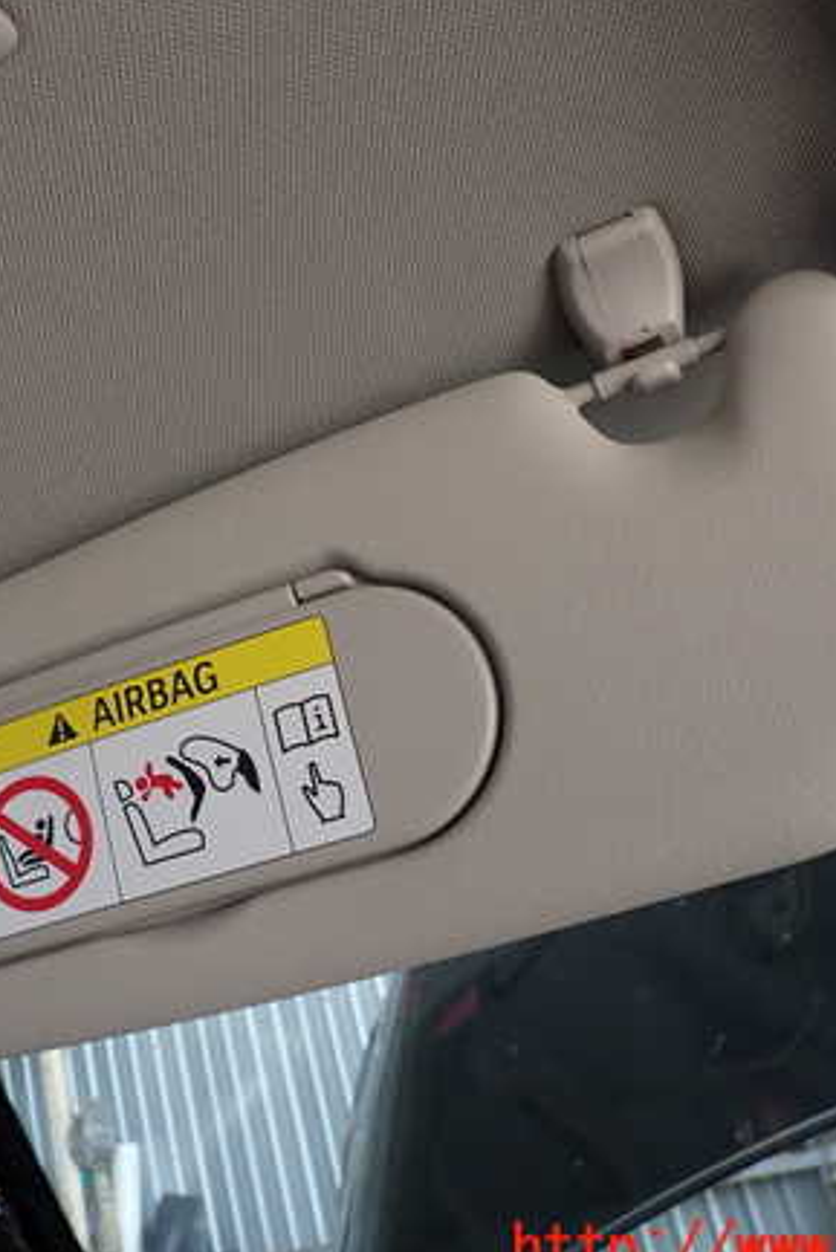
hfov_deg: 36.6
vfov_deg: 53.1
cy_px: 636
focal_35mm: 36
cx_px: 298
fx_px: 1253
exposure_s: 1/60
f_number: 2.8
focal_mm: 4.5
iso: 100
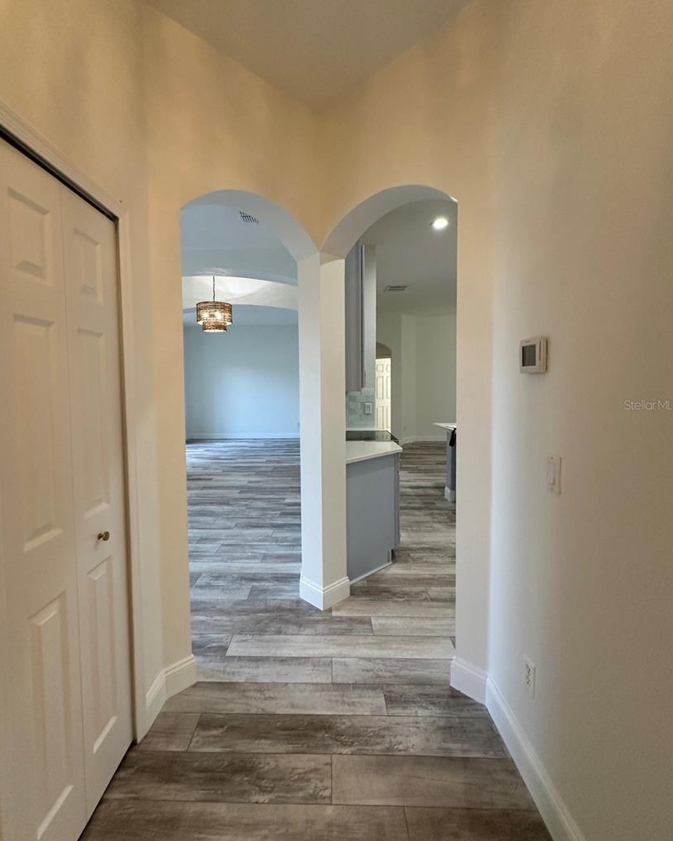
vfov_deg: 93.1
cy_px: 405
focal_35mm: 16
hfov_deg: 80.3
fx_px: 398
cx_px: 313
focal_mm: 2.22
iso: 250
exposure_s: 1/120
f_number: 2.2
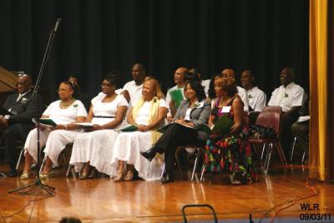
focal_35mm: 202
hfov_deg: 10.1
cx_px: 167
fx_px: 1881
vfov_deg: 6.8
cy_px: 112
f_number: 4.5
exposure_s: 1/20
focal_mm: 135
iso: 400
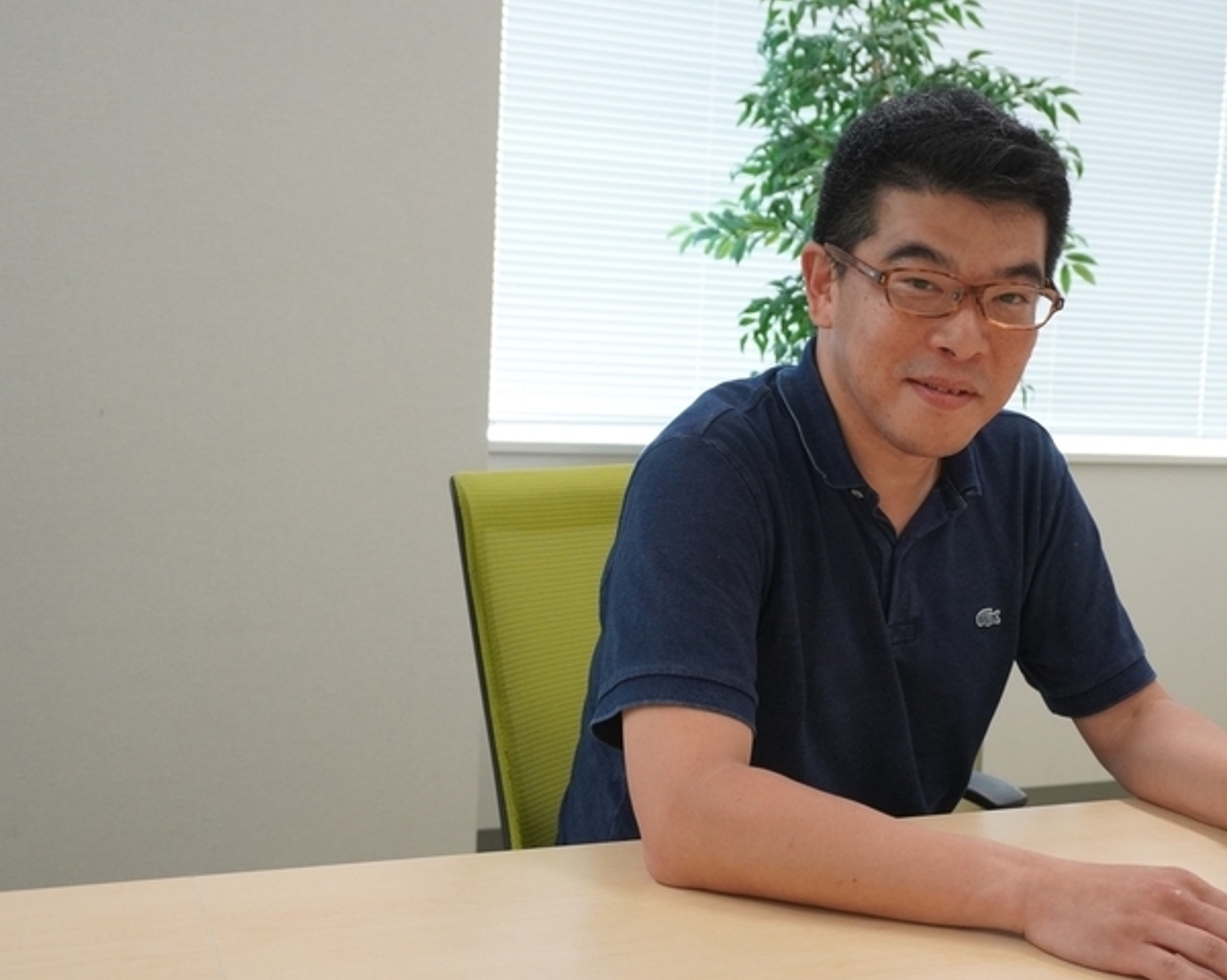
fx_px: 1633
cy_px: 516
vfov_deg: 33.4
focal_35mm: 45
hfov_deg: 40.8
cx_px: 800
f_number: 4.5
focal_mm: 24
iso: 1000
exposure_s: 1/160
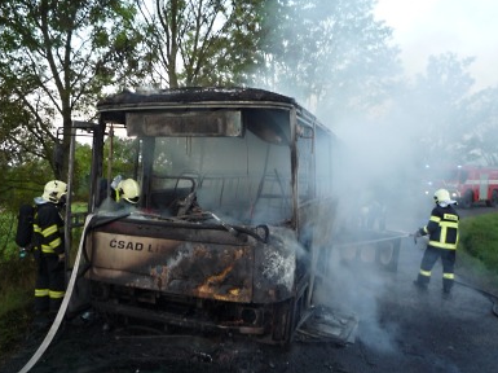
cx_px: 244
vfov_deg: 53.0
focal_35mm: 26
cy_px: 185
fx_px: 374
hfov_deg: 67.3
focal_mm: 4.4
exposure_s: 1/60
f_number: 2.8
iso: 100
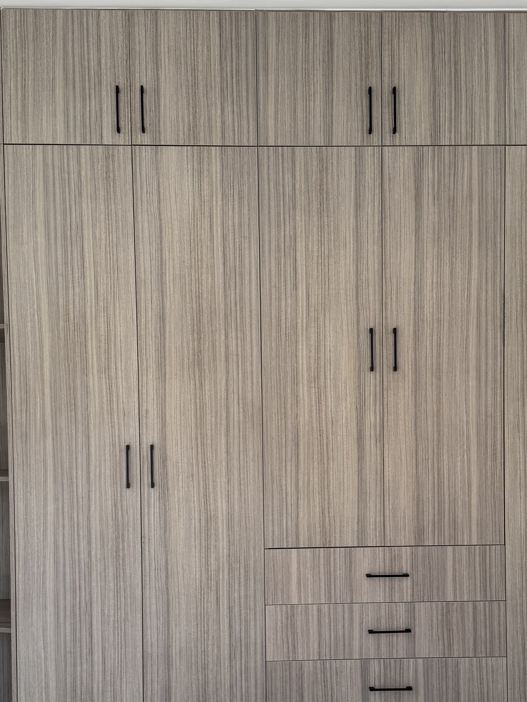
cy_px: 444
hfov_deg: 32.1
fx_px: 913
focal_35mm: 45
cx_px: 300
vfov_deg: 41.7
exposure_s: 1/121
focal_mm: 6.76
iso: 64
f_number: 1.78
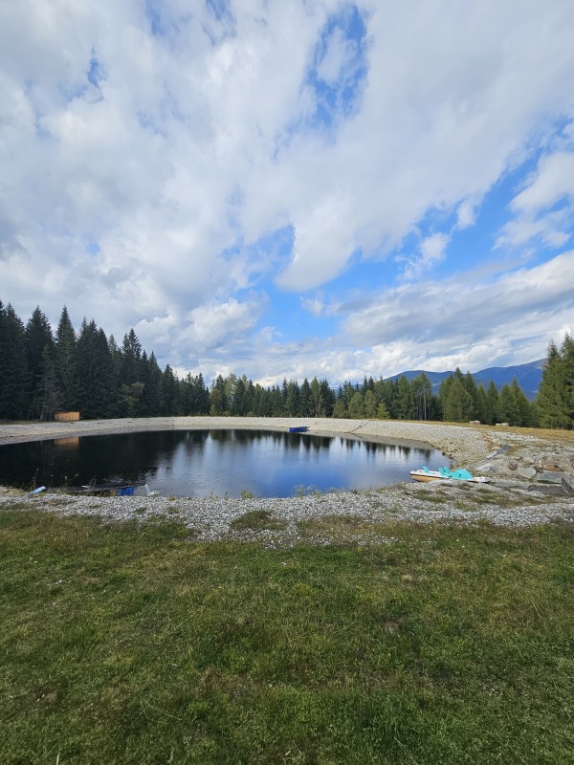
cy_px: 382
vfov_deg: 106.2
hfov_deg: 89.9
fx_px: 287
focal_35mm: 13
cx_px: 287
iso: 50
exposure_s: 1/2671
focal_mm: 2.2
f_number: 2.2
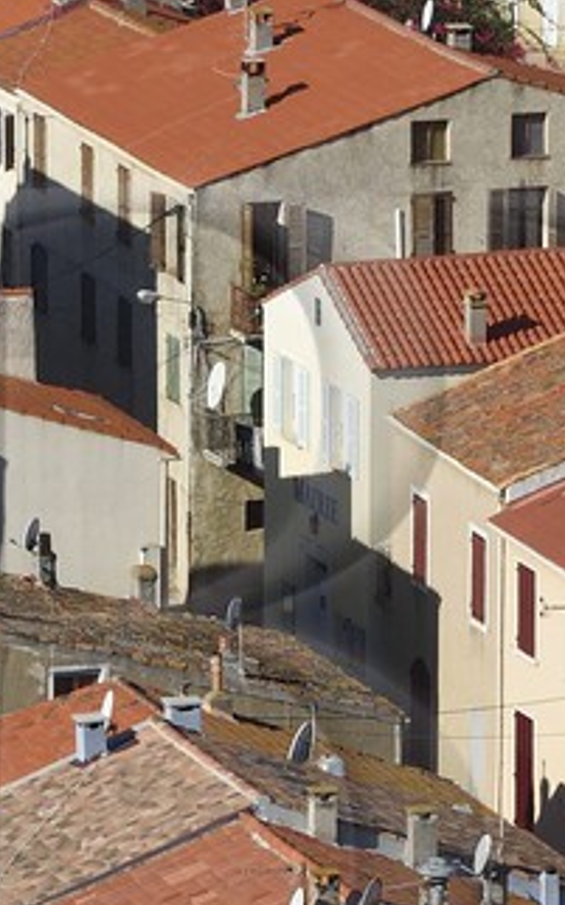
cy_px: 652
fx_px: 13735
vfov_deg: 3.8
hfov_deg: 2.4
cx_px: 545
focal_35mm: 557
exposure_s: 1/250
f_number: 13
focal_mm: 110
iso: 200
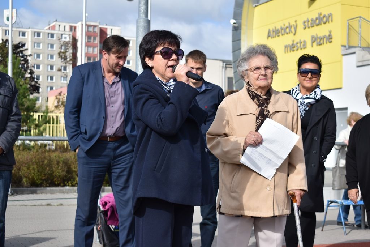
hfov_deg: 29.9
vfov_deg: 20.2
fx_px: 694
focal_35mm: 68
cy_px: 124
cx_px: 185
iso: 100
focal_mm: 45
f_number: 5
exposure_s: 1/500
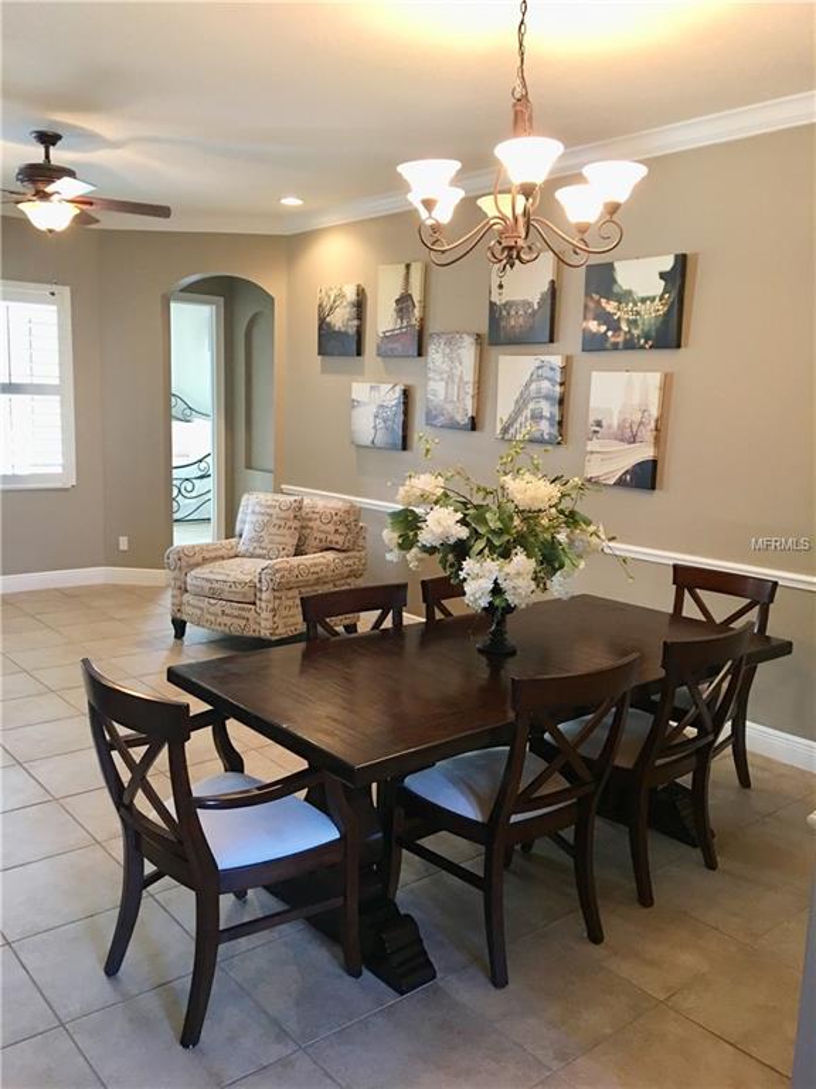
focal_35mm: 29
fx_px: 911
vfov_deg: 61.7
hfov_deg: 48.2
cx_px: 408
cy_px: 544
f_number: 2.2
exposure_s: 1/15
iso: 80
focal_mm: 4.15
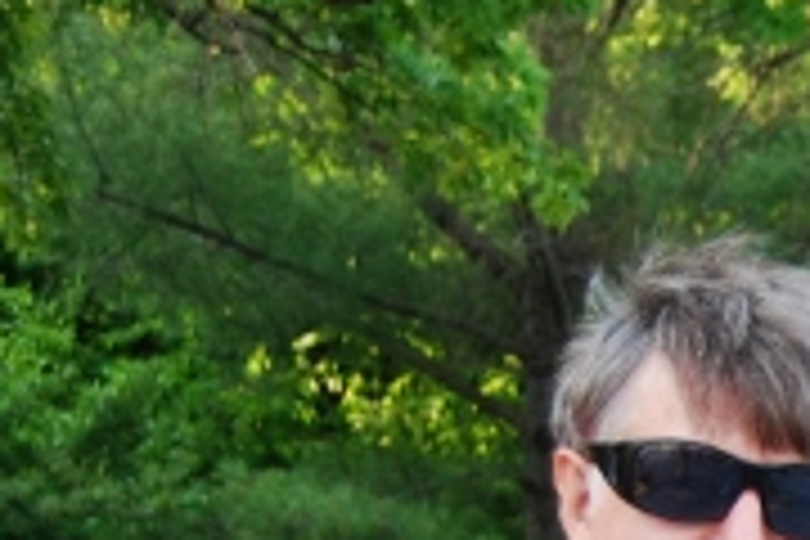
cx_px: 1130
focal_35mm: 171
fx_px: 3847
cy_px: 878
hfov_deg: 11.6
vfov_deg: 7.8
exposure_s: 1/80
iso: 200
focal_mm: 32
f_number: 4.5
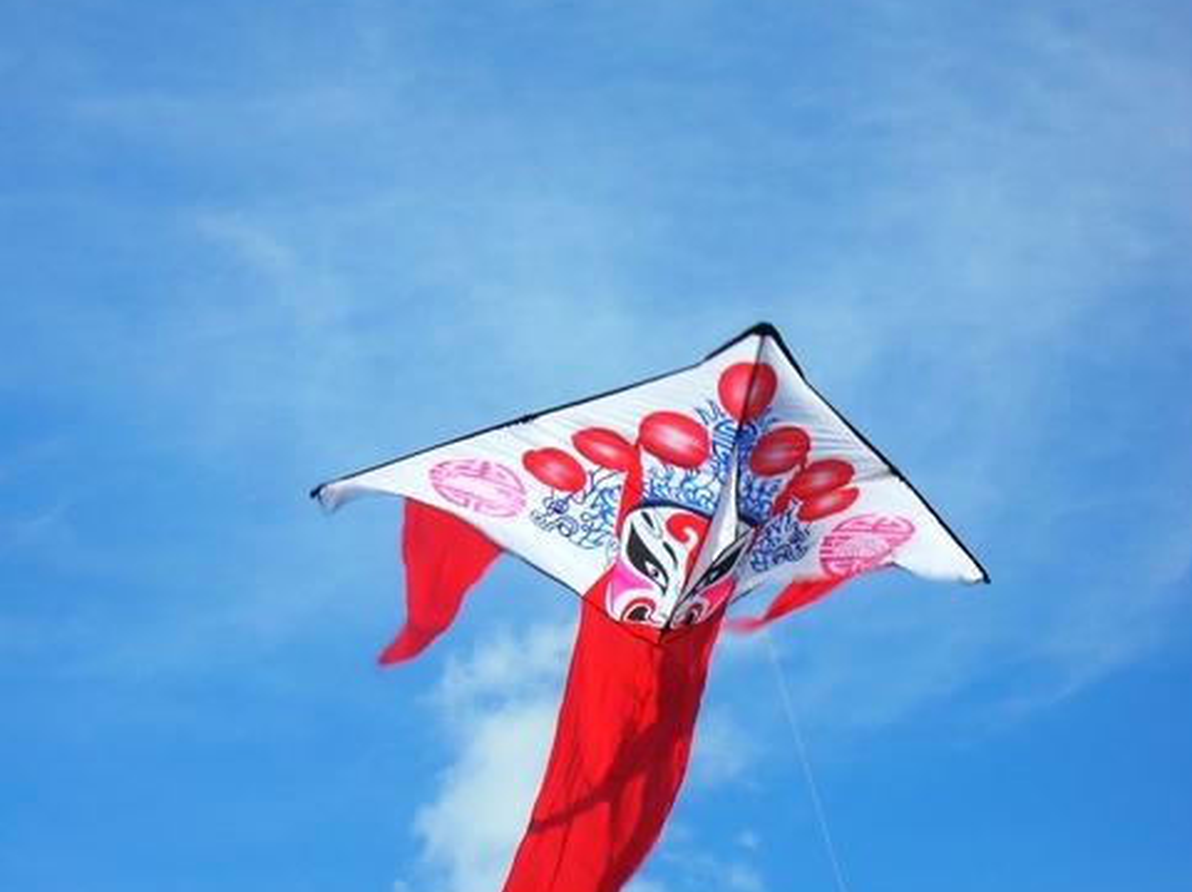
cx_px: 435
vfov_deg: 10.9
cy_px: 563
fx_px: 4678
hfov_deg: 14.5
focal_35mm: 136
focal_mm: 17.1
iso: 50
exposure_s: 1/145
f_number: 8.2
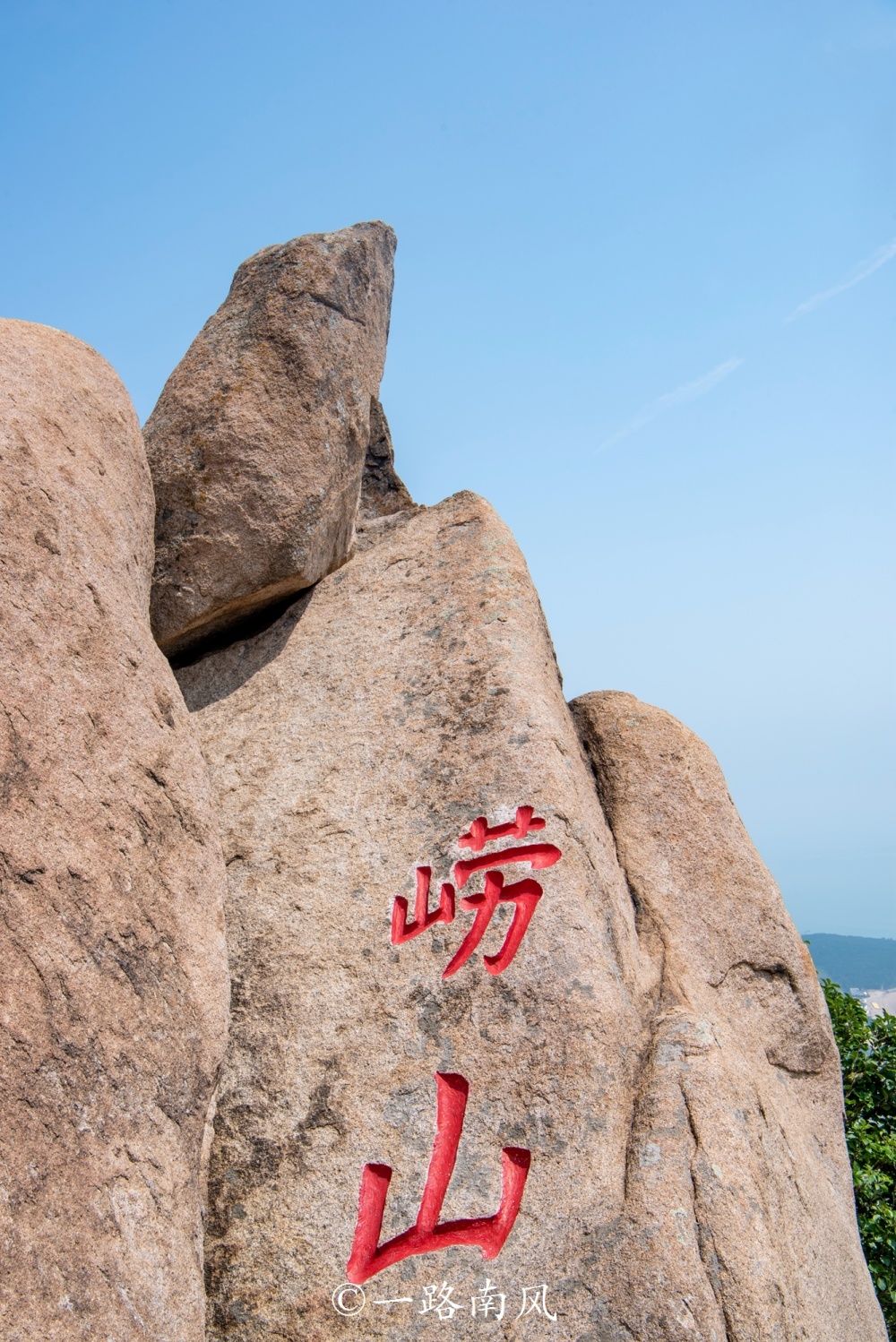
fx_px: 1268
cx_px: 448
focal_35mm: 34
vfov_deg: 55.8
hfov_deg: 38.9
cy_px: 671
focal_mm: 34
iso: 80
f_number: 14
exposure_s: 1/80
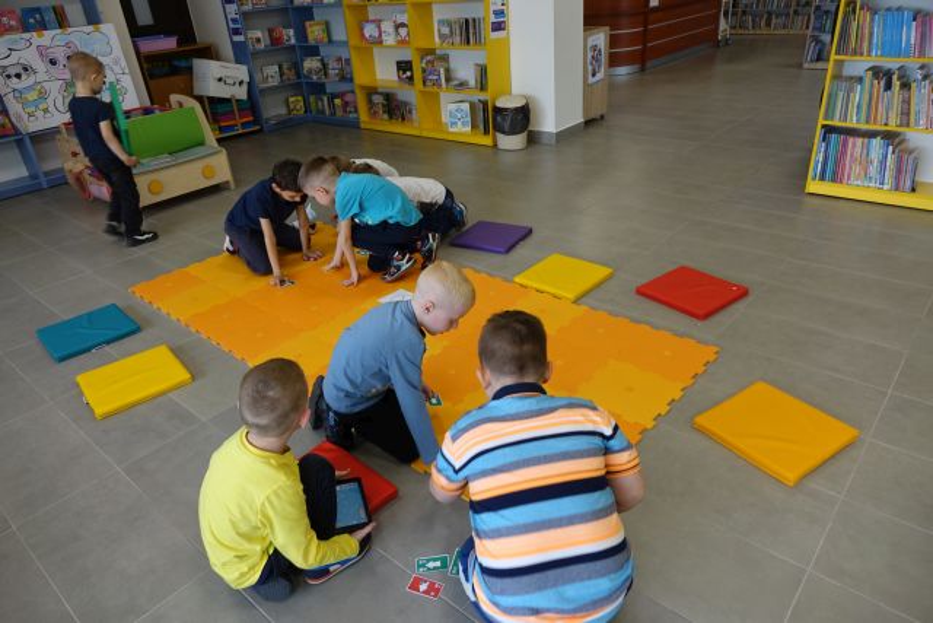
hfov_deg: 73.7
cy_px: 312
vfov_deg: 53.2
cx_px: 466
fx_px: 622
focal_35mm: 24
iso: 125
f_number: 2.8
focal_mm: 8.8
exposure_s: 1/60
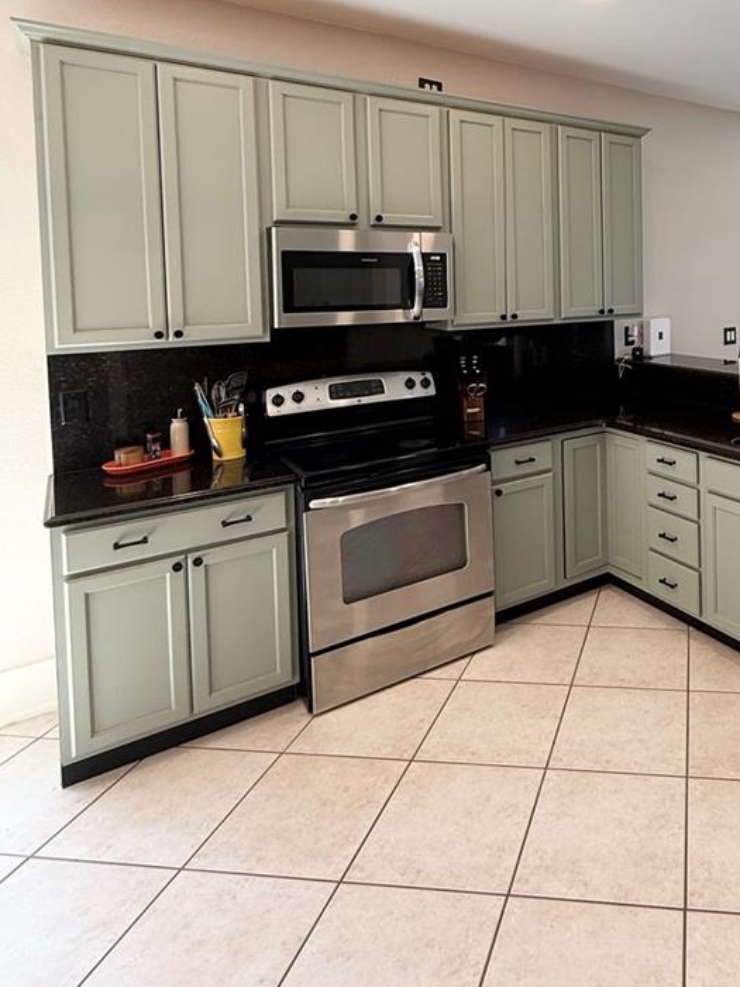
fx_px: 684
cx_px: 622
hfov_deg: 52.1
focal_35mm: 24
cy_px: 314
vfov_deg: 69.2
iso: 125
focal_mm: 2.22
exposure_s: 1/120
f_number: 2.2
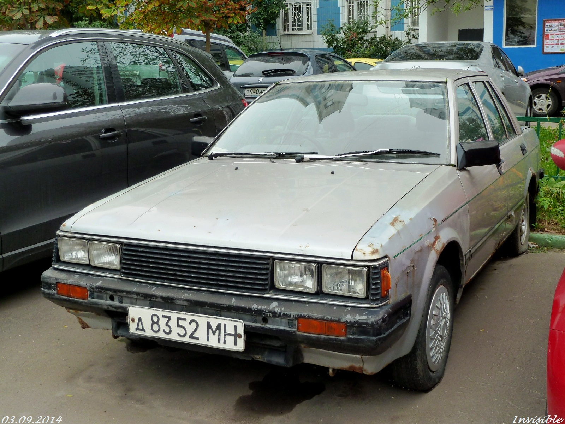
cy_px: 212
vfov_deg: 32.9
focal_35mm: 44
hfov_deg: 42.9
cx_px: 282
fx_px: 718
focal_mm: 7.3
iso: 125
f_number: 3.7
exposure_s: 1/80
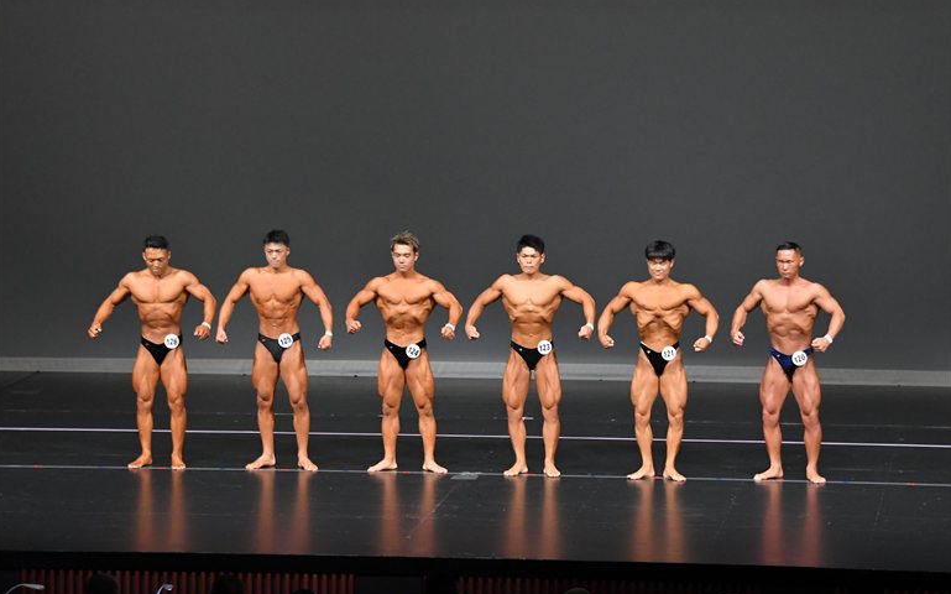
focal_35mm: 151
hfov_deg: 13.9
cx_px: 473
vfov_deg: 8.7
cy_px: 296
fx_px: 3912
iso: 4000
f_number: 5.6
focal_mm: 98
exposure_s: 1/400
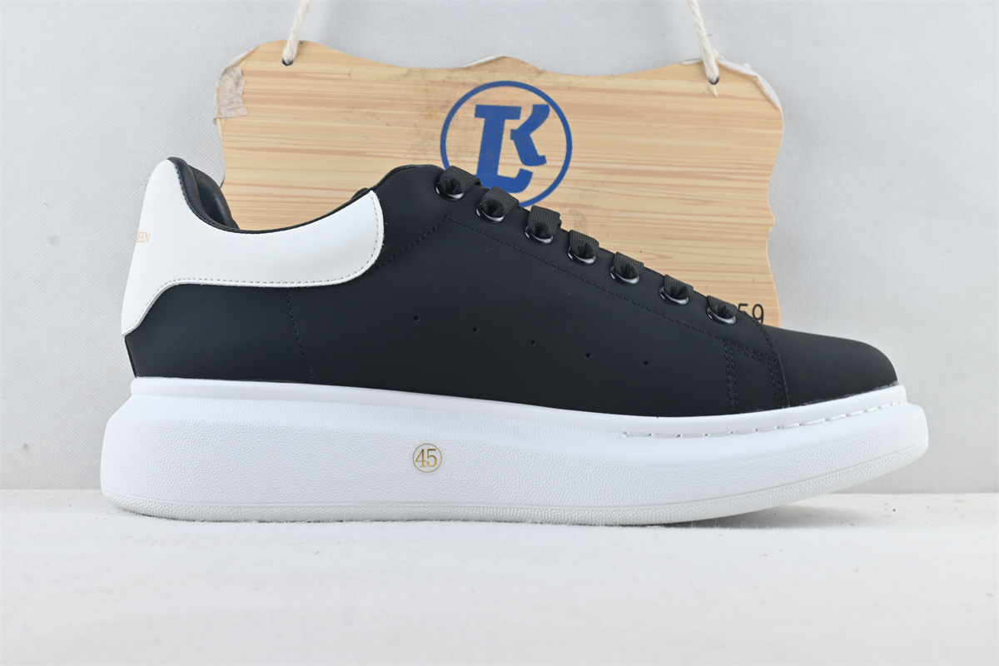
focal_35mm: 44
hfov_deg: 45.0
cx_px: 500
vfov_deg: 30.8
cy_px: 333
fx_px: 1207
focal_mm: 29
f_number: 10
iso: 100
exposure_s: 1/13
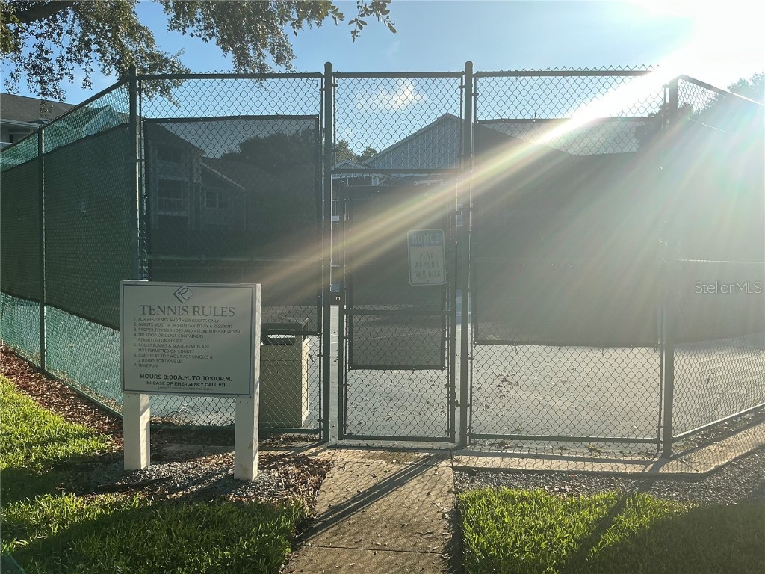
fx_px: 619
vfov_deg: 49.7
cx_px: 382
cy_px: 287
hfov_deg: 63.4
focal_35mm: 28
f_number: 1.8
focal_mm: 3
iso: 25
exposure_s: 1/657
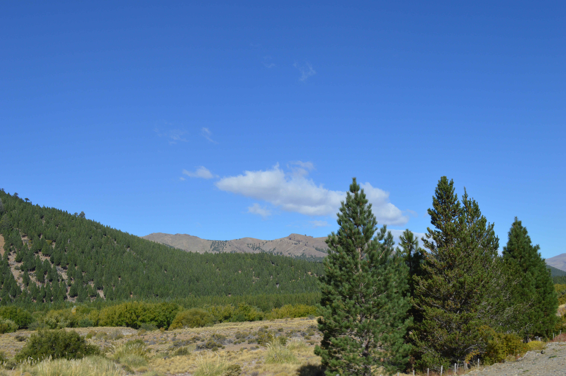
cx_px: 283
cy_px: 188
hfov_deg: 57.3
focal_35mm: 33
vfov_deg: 39.9
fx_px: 518
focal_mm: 22
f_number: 9
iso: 100
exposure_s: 1/320
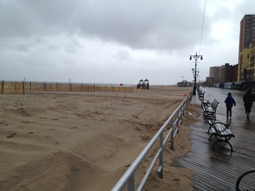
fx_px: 258
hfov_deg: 52.6
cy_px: 96
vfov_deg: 40.7
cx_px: 128
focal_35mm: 35
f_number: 2.4
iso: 50
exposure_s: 1/620
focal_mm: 4.28
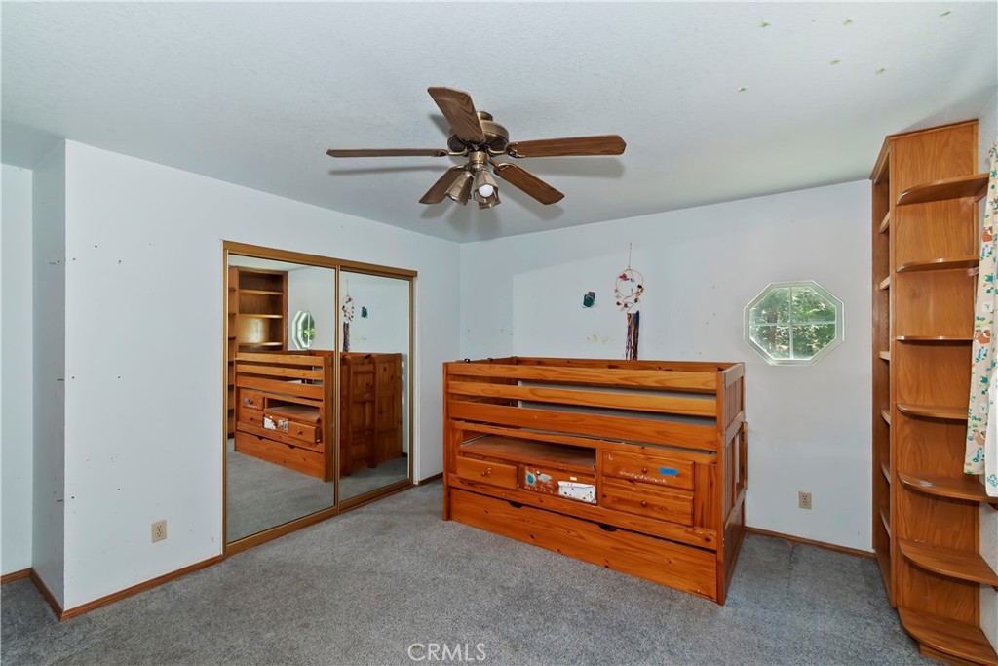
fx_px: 416
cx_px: 499
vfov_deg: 77.3
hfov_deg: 100.4
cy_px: 333
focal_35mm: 15
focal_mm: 10
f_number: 8
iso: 400
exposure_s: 1/30
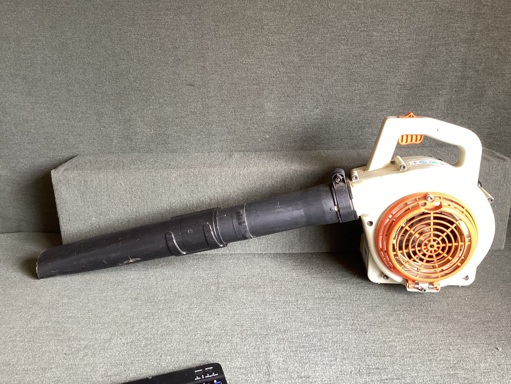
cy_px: 192
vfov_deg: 45.4
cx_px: 256
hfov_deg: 58.3
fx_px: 458
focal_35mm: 31
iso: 125
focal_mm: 3.3
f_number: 2.4
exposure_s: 1/50
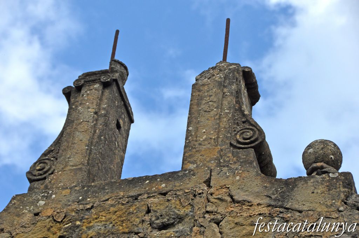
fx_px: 1419
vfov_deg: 9.6
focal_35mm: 142
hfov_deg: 14.4
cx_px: 180
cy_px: 119
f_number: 8
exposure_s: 1/1000
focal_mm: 95
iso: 500
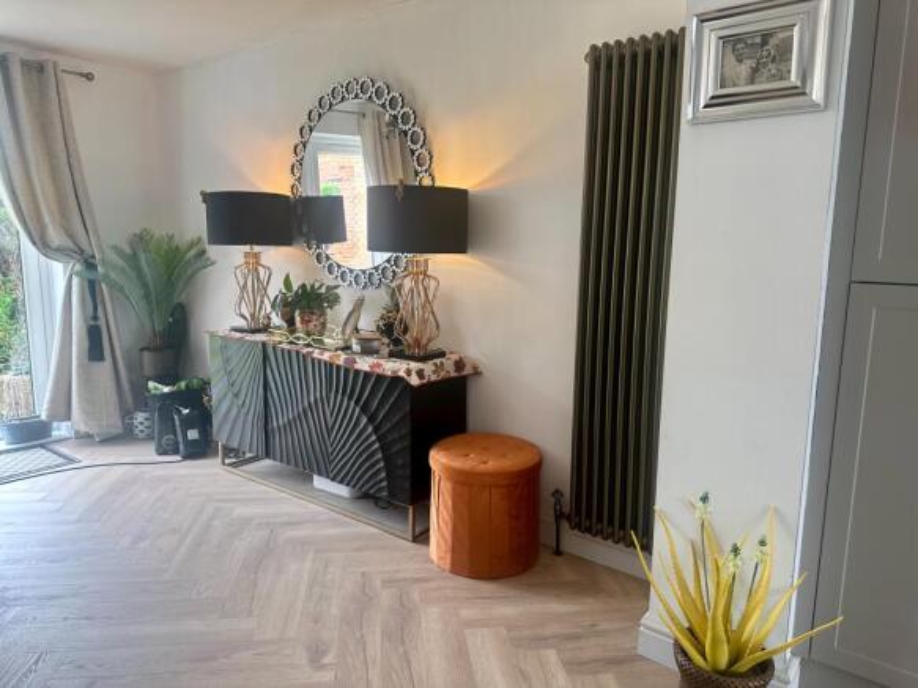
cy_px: 344
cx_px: 459
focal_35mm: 24
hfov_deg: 71.6
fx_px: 636
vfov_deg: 56.8
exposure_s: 1/121
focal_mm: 6.86
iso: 100
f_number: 1.78
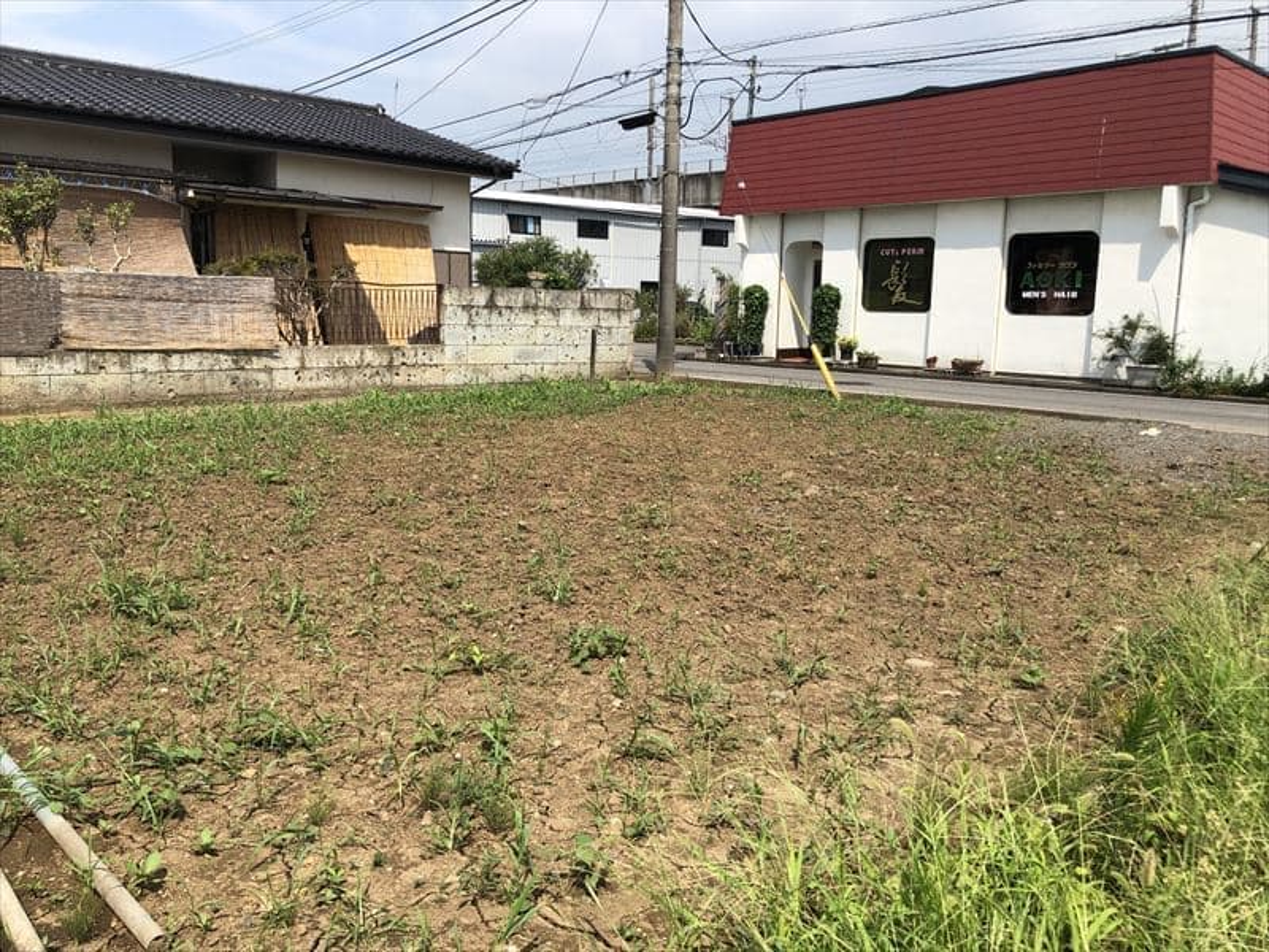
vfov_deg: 49.7
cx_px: 634
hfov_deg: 63.4
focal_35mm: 28
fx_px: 1026
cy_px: 476
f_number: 1.8
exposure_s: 1/2433
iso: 20
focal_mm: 3.99
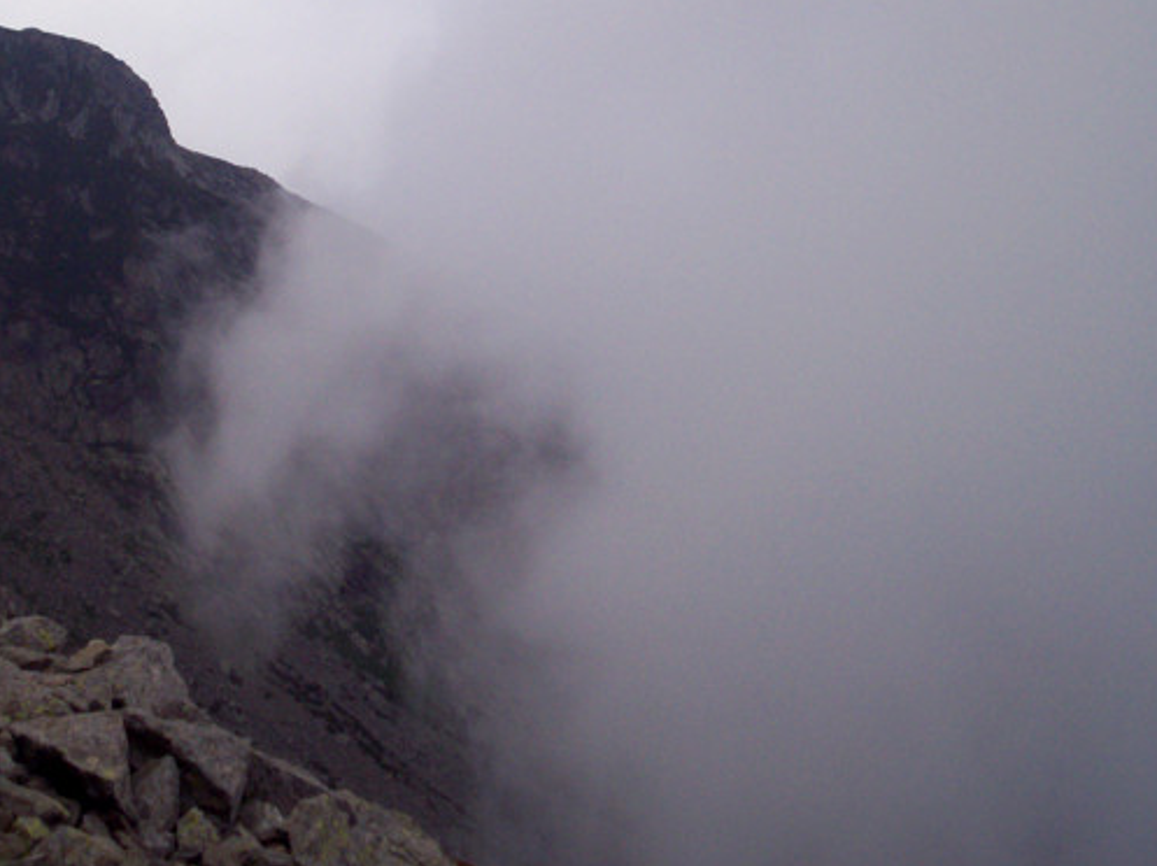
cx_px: 384
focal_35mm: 58
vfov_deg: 24.9
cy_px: 210
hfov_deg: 33.0
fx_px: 1937
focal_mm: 5.9
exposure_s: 1/841
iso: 100
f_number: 4.5
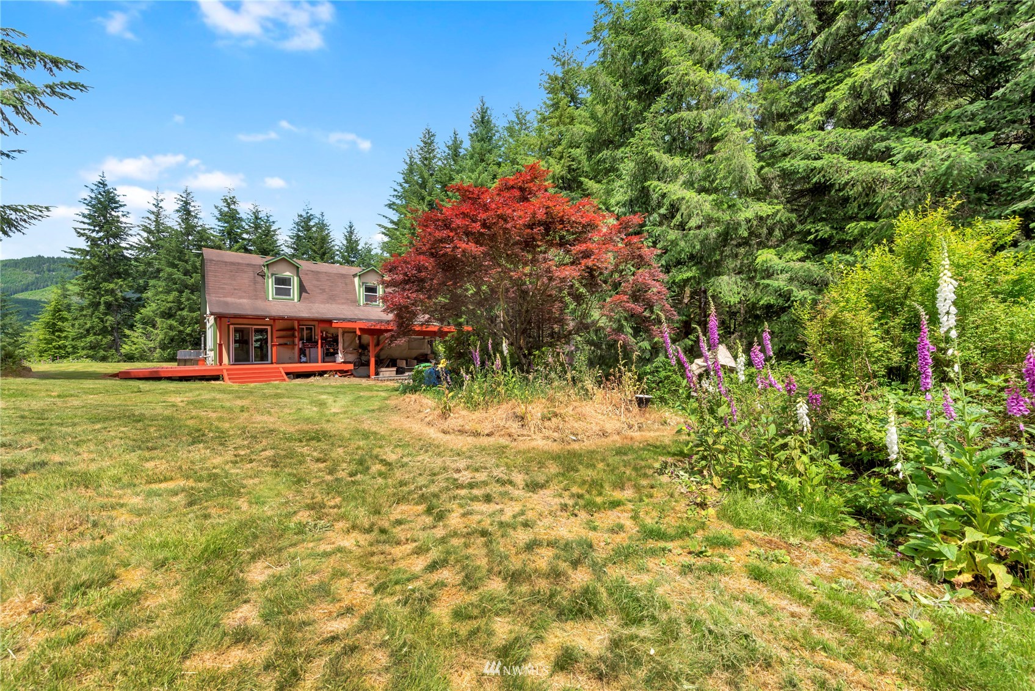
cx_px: 518
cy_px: 346
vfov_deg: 81.2
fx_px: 403
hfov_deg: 104.2
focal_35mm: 14
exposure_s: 1/250
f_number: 10
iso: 200
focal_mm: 14
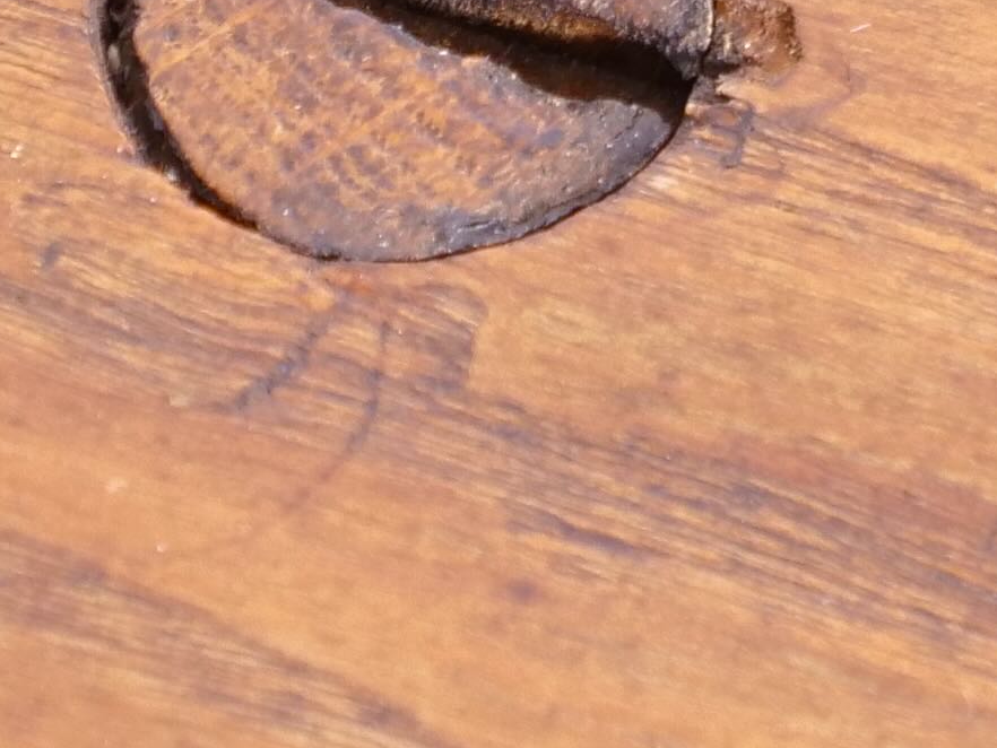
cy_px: -760
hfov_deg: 2.8
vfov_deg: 2.1
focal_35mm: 705
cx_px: 1989
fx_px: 20311
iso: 400
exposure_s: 1/4
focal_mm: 60
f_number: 4
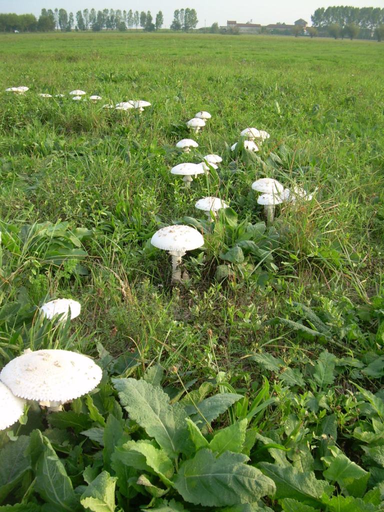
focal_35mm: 38
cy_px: 256
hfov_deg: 37.7
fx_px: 562
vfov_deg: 49.0
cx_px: 192
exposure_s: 1/162
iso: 50
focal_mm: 6.3
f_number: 2.8
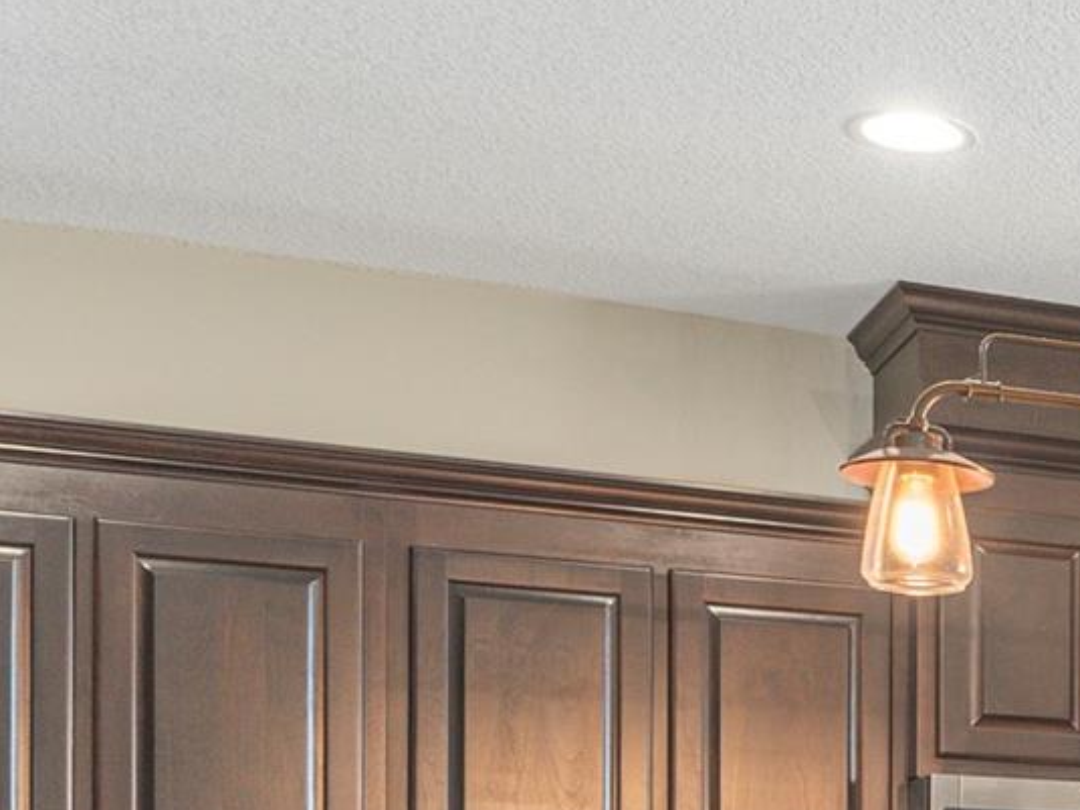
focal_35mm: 81
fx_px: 2527
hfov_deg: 20.9
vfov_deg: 17.1
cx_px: 1562
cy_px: 1048
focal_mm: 22
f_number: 7.1
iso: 320
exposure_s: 1/40
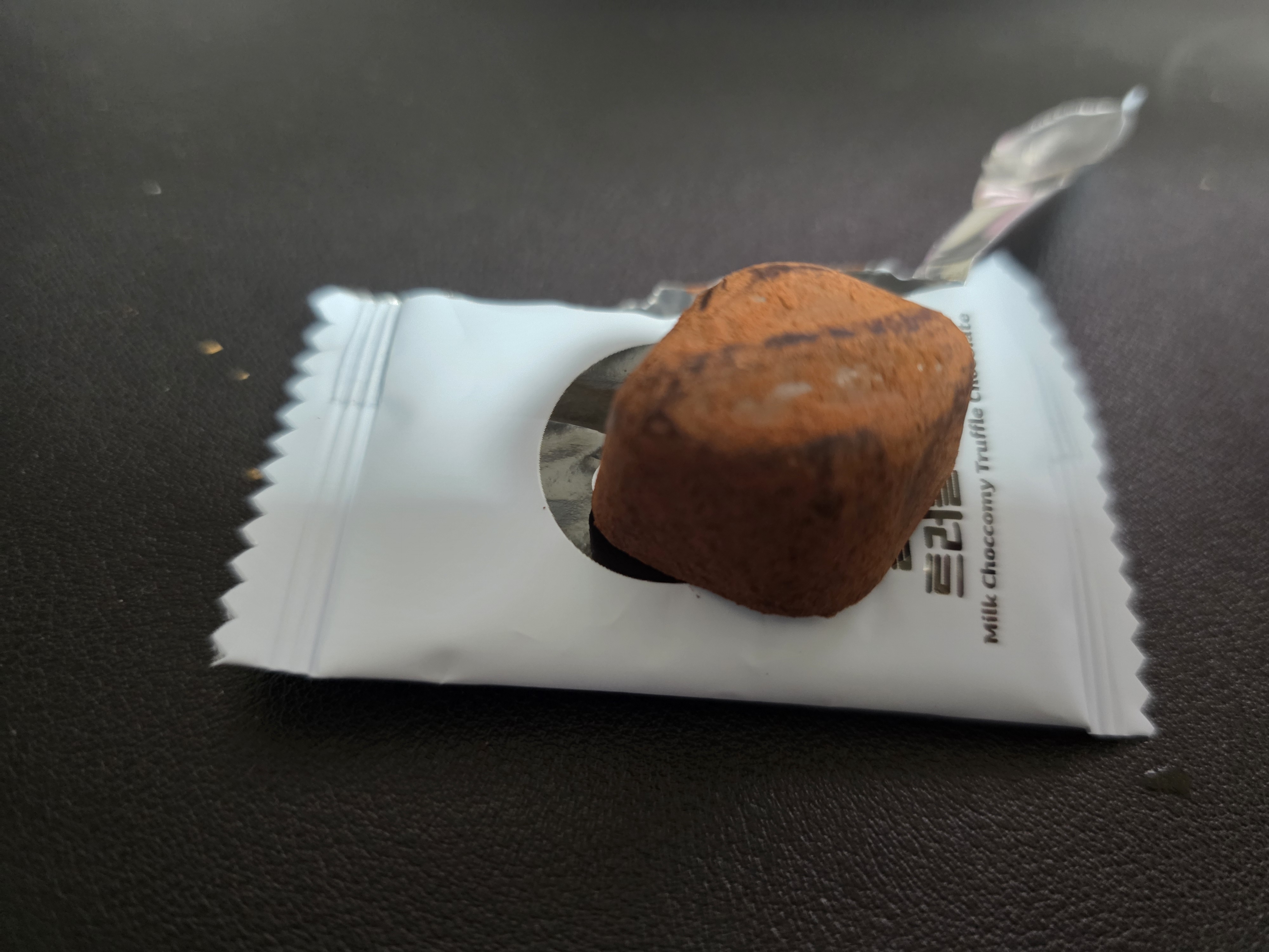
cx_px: 634
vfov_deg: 58.9
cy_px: 476
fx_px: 843
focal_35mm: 23
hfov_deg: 73.9
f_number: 1.7
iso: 640
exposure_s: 1/34.6
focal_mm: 6.3
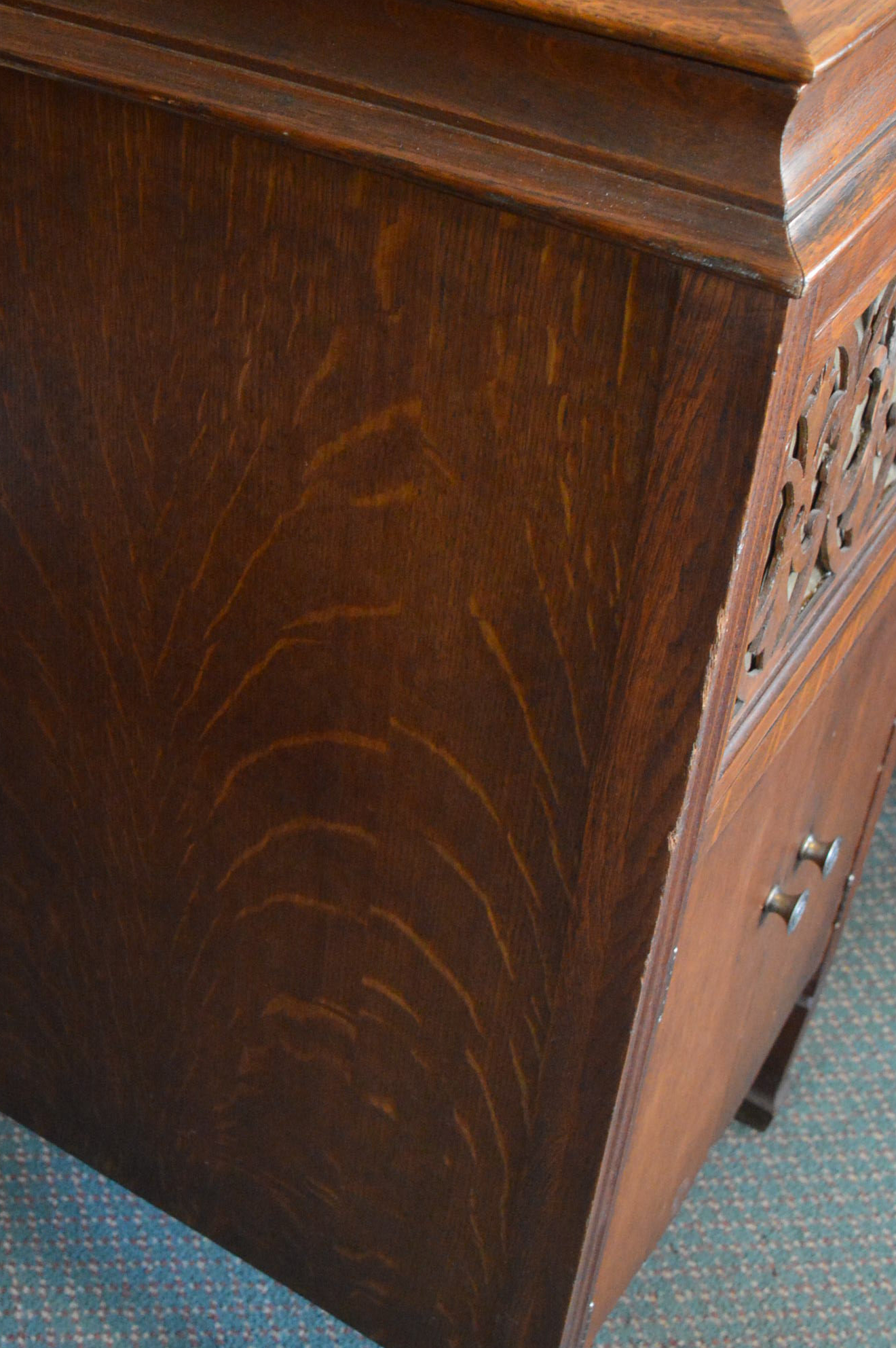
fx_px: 1870
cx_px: 274
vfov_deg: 39.5
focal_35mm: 50
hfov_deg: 26.7
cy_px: 581
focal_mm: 22
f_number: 5
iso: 3200
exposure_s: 1/60
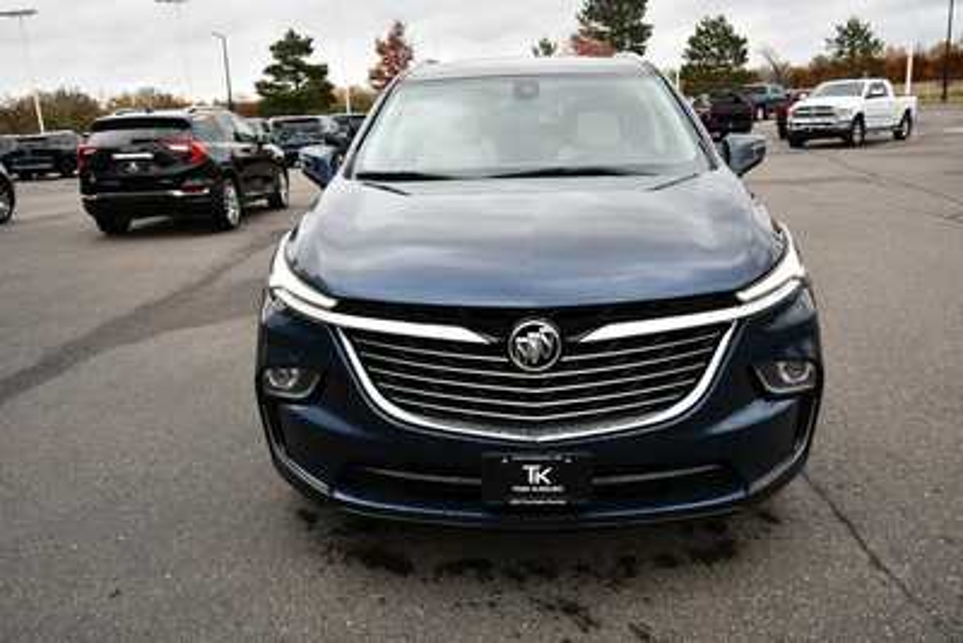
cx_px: 482
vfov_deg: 43.6
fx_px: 803
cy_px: 322
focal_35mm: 30
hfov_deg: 61.9
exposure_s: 1/250
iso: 720
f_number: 5.6
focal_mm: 20
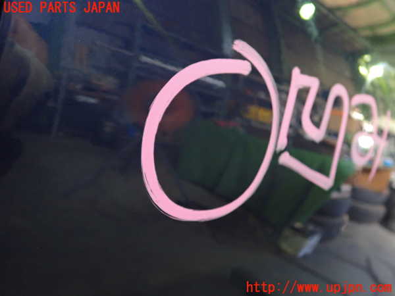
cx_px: 198
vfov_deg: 46.8
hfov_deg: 60.0
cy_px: 148
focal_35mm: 30
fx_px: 342
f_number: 2.3
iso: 800
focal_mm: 5.4
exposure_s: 1/20
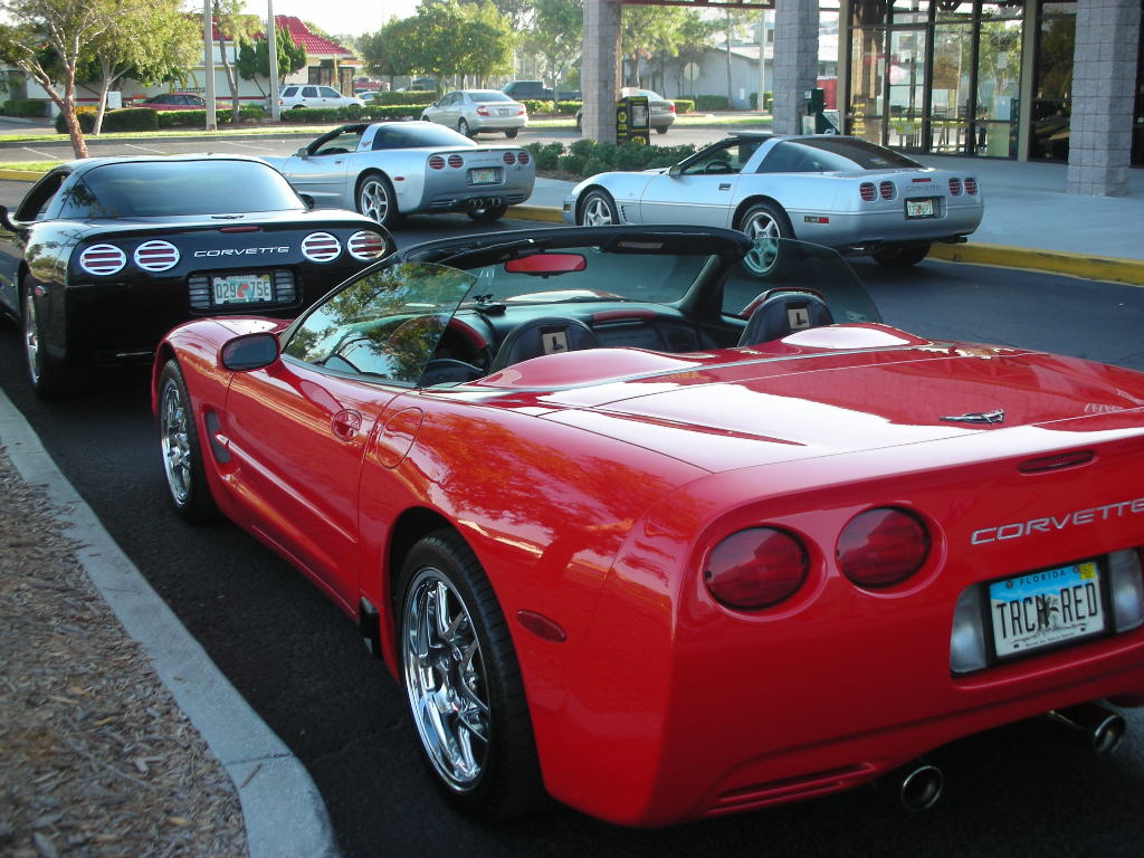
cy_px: 429
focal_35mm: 46
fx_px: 1520
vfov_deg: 31.5
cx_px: 572
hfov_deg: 41.2
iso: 50
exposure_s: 1/87.2
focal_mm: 7.7
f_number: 3.5
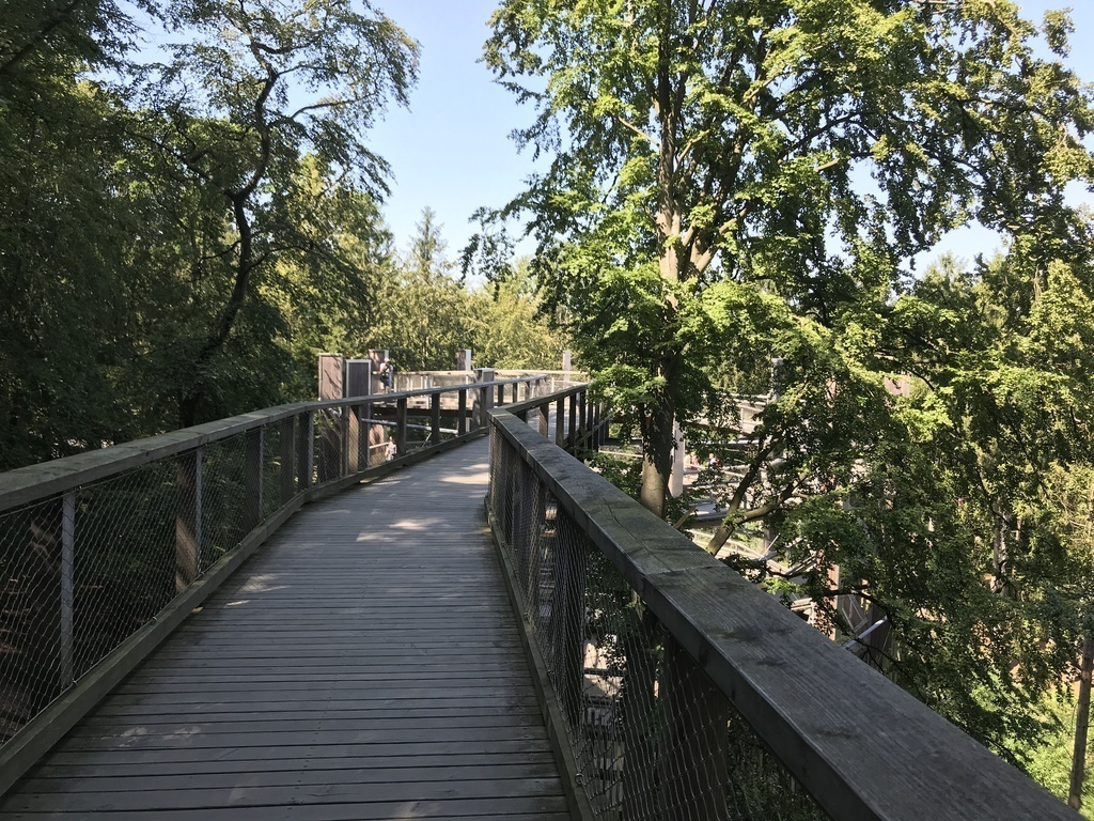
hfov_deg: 63.4
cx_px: 547
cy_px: 410
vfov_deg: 49.7
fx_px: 885
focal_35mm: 28
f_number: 1.8
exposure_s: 1/456
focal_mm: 3.99
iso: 20
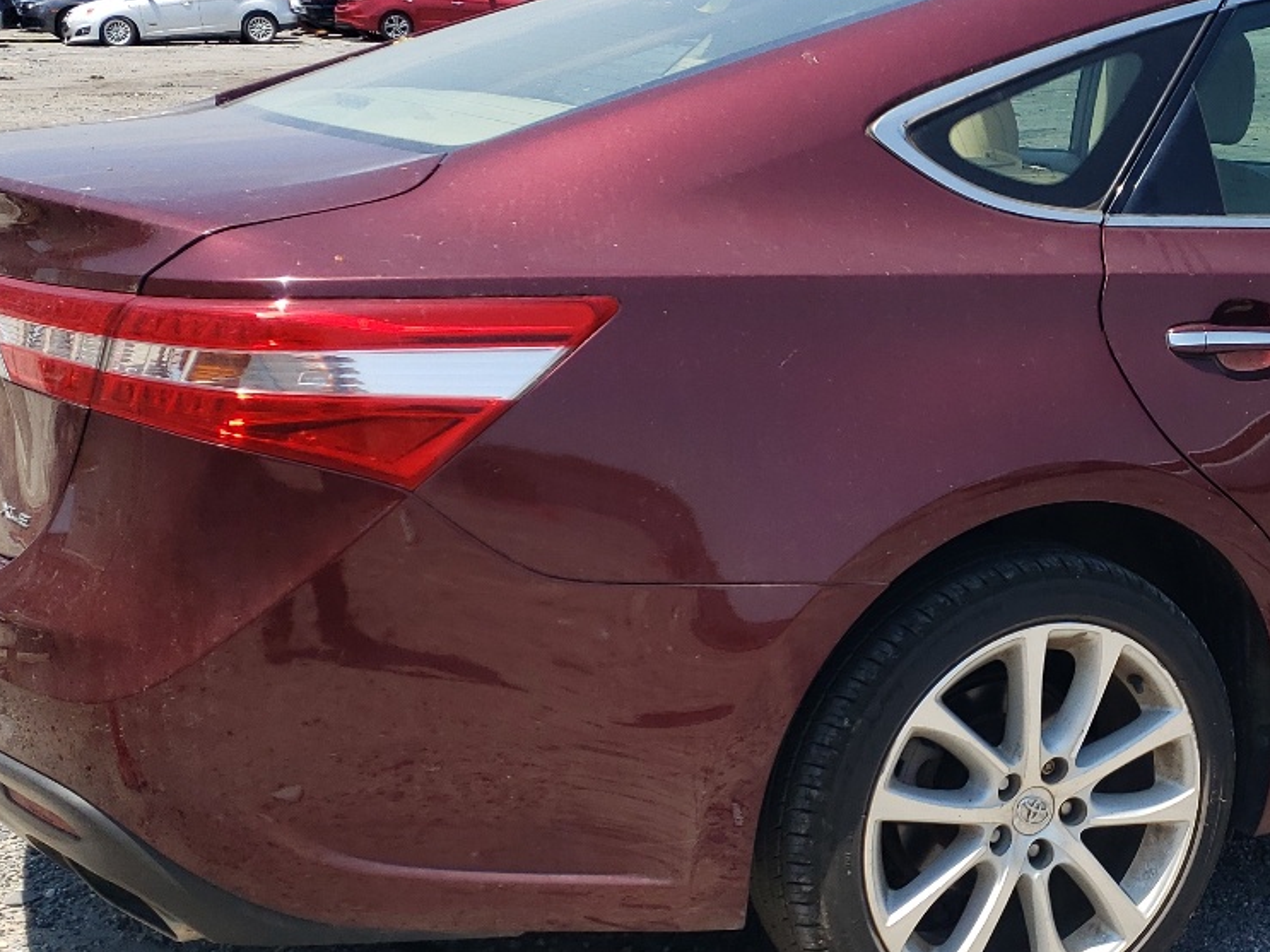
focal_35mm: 56
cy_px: 480
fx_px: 2054
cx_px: 1137
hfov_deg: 32.7
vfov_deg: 26.1
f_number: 1.5
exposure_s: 1/2500
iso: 50
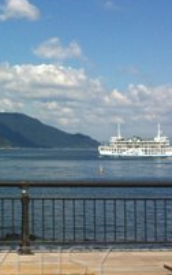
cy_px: 117
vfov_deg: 22.5
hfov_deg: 13.7
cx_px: -49
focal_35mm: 92
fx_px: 689
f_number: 2.8
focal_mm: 3.85
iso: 80
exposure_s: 1/2320
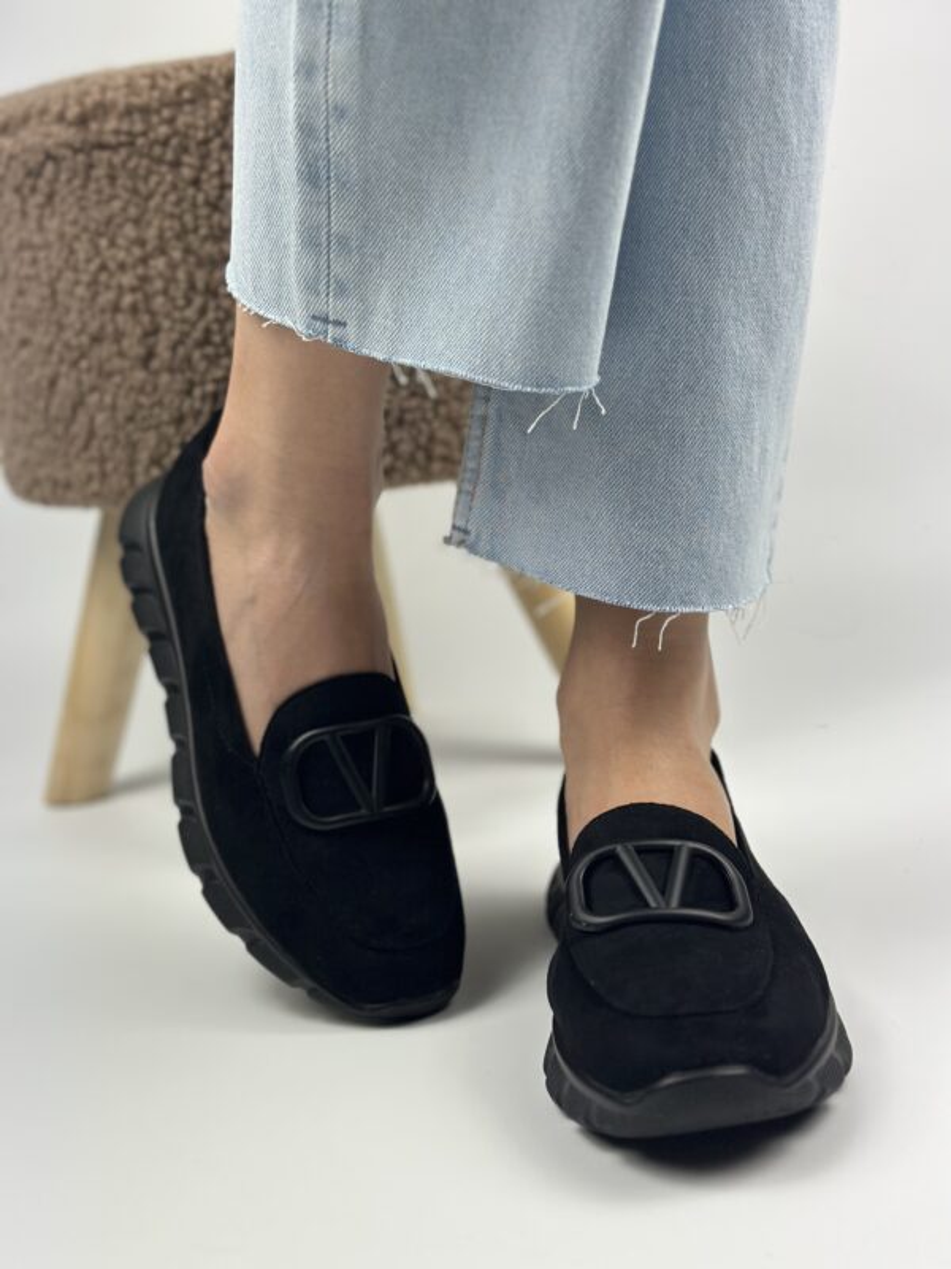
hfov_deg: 30.3
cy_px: 634
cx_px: 476
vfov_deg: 39.7
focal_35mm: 48
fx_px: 1758
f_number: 1.78
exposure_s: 1/1095
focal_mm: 6.86
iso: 80
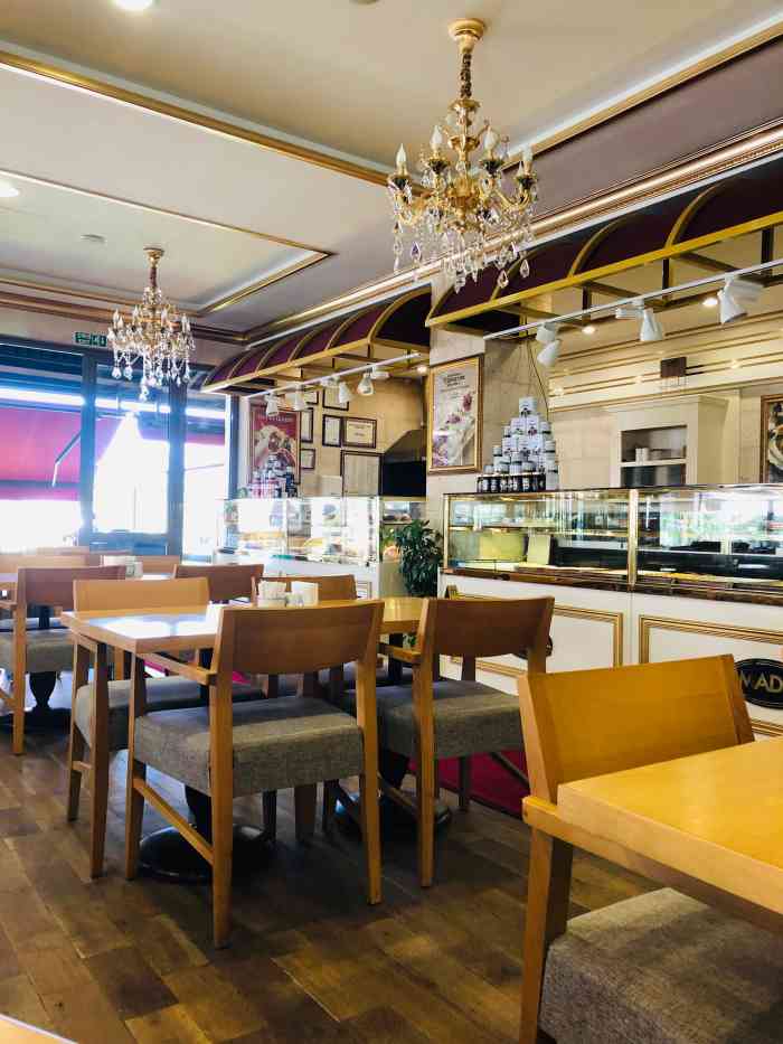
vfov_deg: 63.4
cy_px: 522
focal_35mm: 28
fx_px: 844
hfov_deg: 49.8
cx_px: 392
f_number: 1.8
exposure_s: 1/17
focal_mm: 4
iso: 40
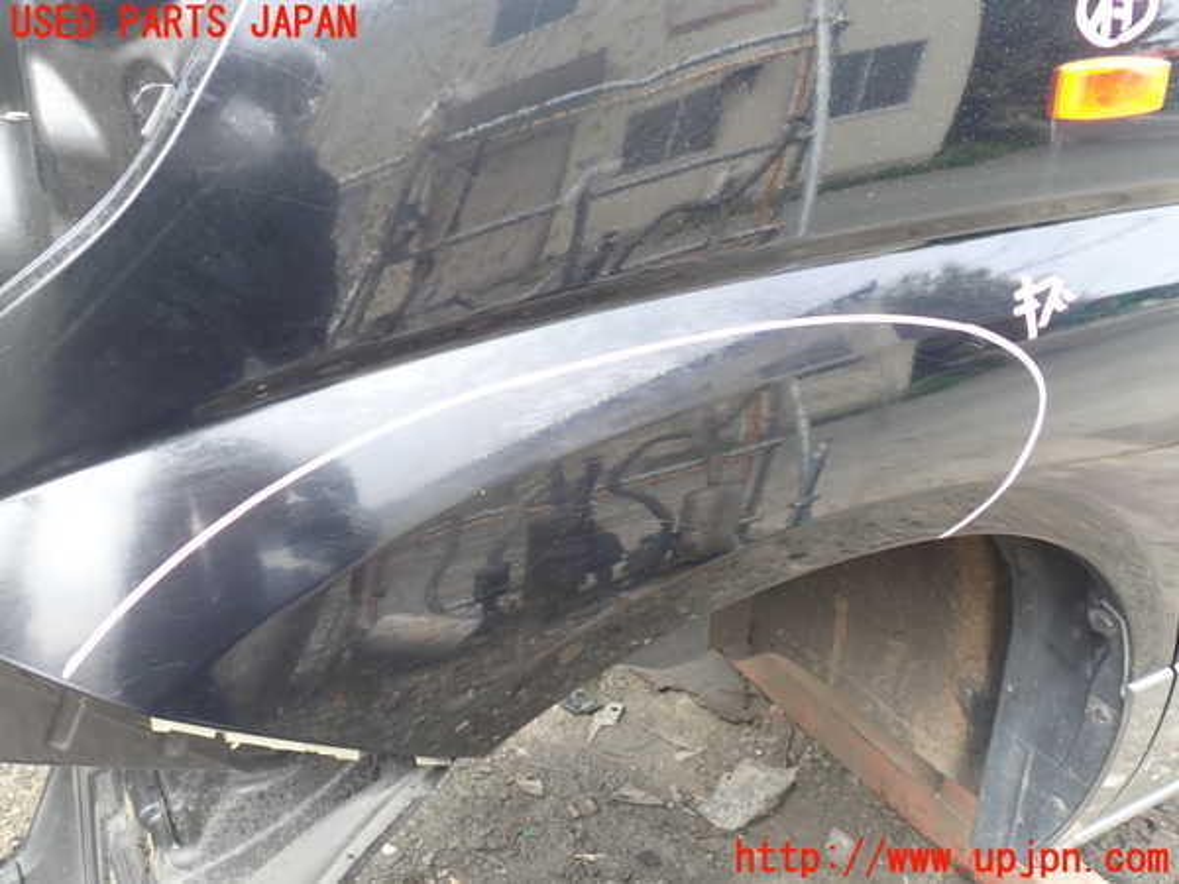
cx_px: 590
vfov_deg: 46.8
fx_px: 1022
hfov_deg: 60.0
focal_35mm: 30
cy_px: 442
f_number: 3.2
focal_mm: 5.4
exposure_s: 1/80
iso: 100
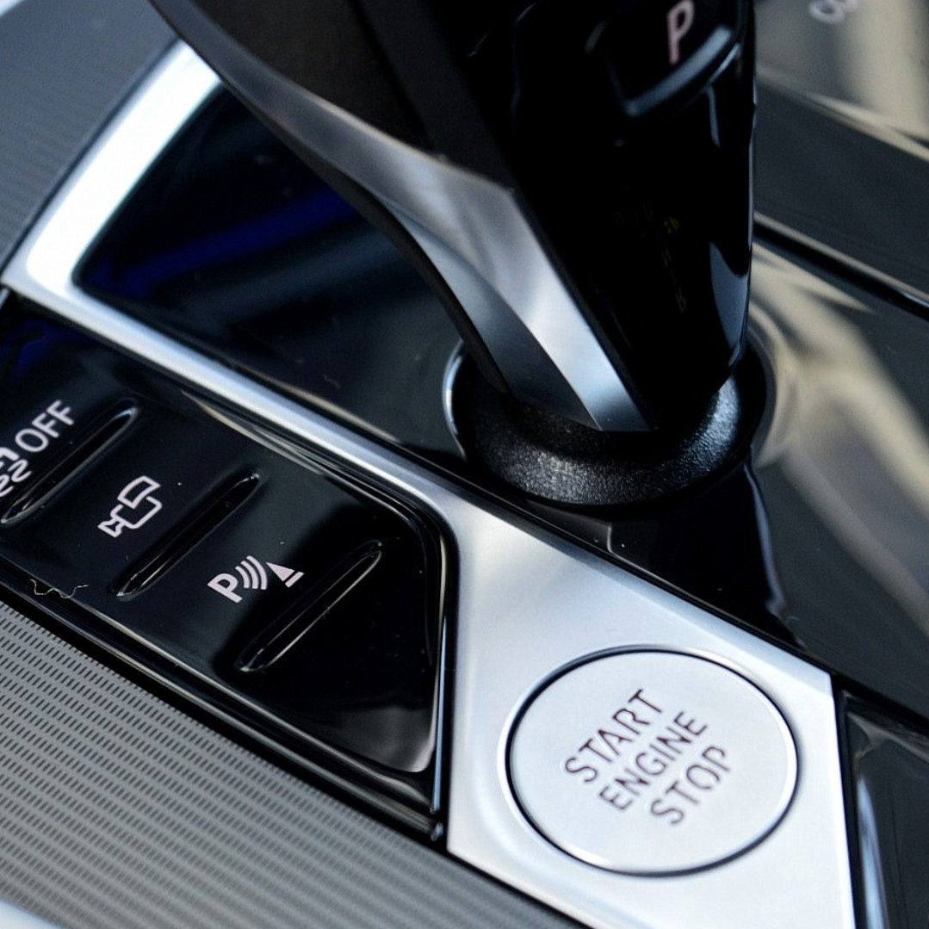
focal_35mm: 125
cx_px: 152
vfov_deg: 14.0
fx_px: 3788
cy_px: 517
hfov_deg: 13.9
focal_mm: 55
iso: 800
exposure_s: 1/30
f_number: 5.6
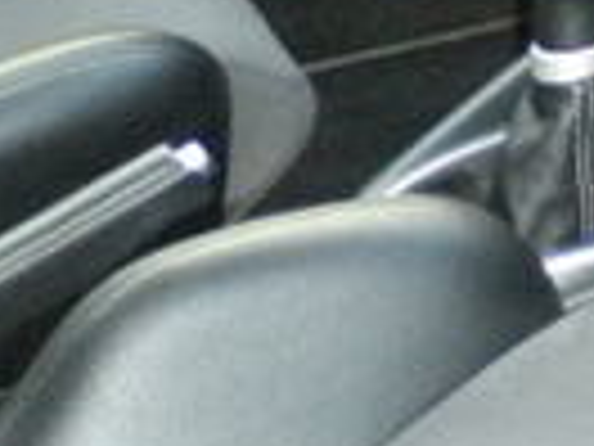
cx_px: 378
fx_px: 3947
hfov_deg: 8.6
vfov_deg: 6.5
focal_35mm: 230
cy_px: 167
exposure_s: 1/60
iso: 440
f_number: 3.1
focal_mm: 6.3
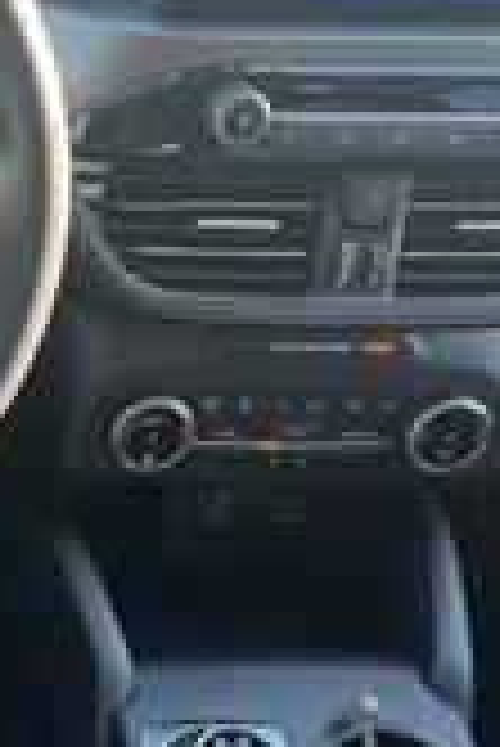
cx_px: -432
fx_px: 1705
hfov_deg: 14.4
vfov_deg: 24.6
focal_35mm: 82
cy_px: 526
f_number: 1.6
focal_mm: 5.1
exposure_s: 1/121
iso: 80
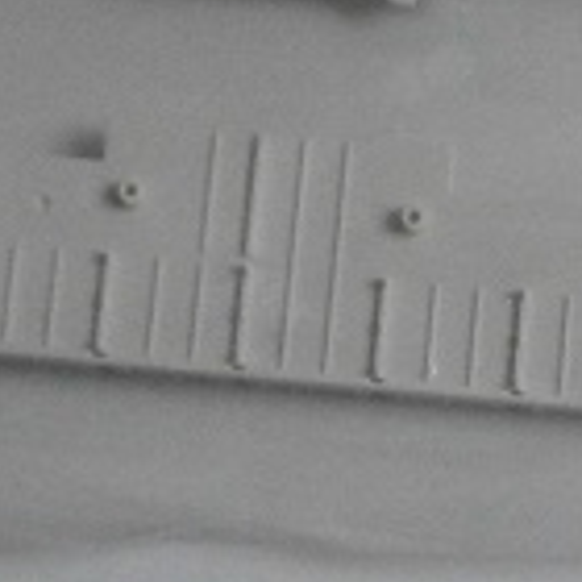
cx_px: 436
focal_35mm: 121
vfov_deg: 14.3
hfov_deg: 14.4
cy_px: 511
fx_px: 2302
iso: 800
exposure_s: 1/160
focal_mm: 5.8
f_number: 3.1
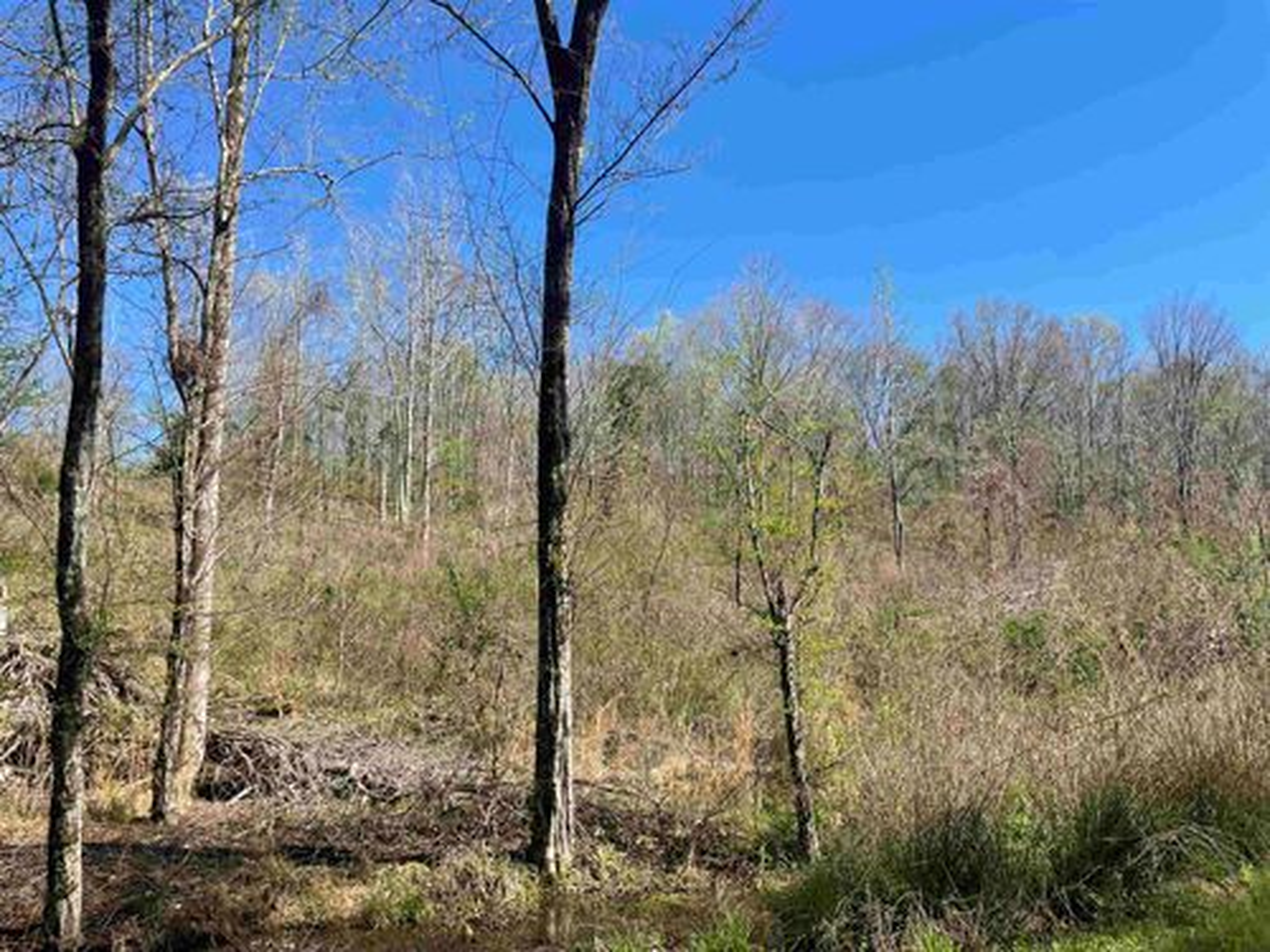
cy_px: 476
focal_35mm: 26
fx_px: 954
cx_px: 635
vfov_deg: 53.1
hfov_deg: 67.3
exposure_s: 1/1575
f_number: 1.6
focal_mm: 4.2
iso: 32
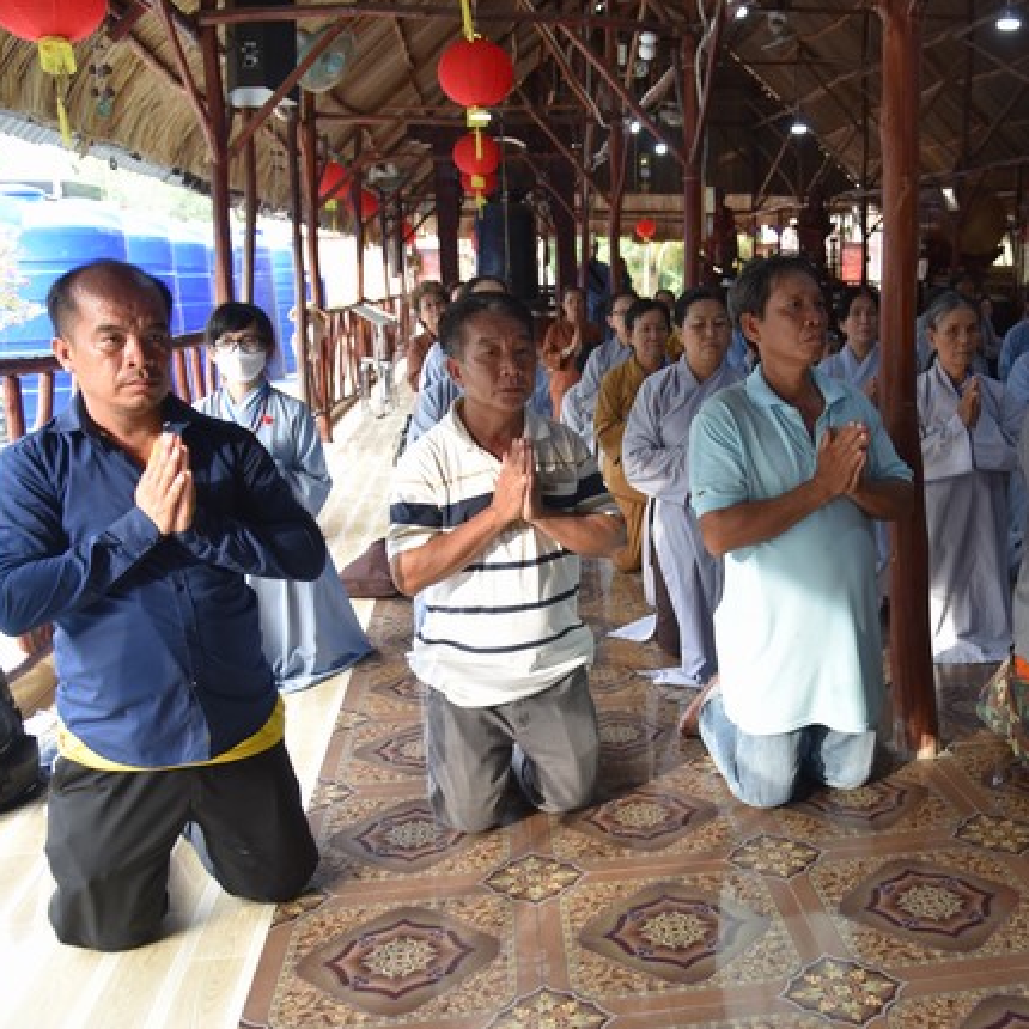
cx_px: 716
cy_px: 514
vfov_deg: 46.0
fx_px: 1211
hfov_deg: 45.1
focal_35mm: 36
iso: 500
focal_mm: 28
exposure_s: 1/60
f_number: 4
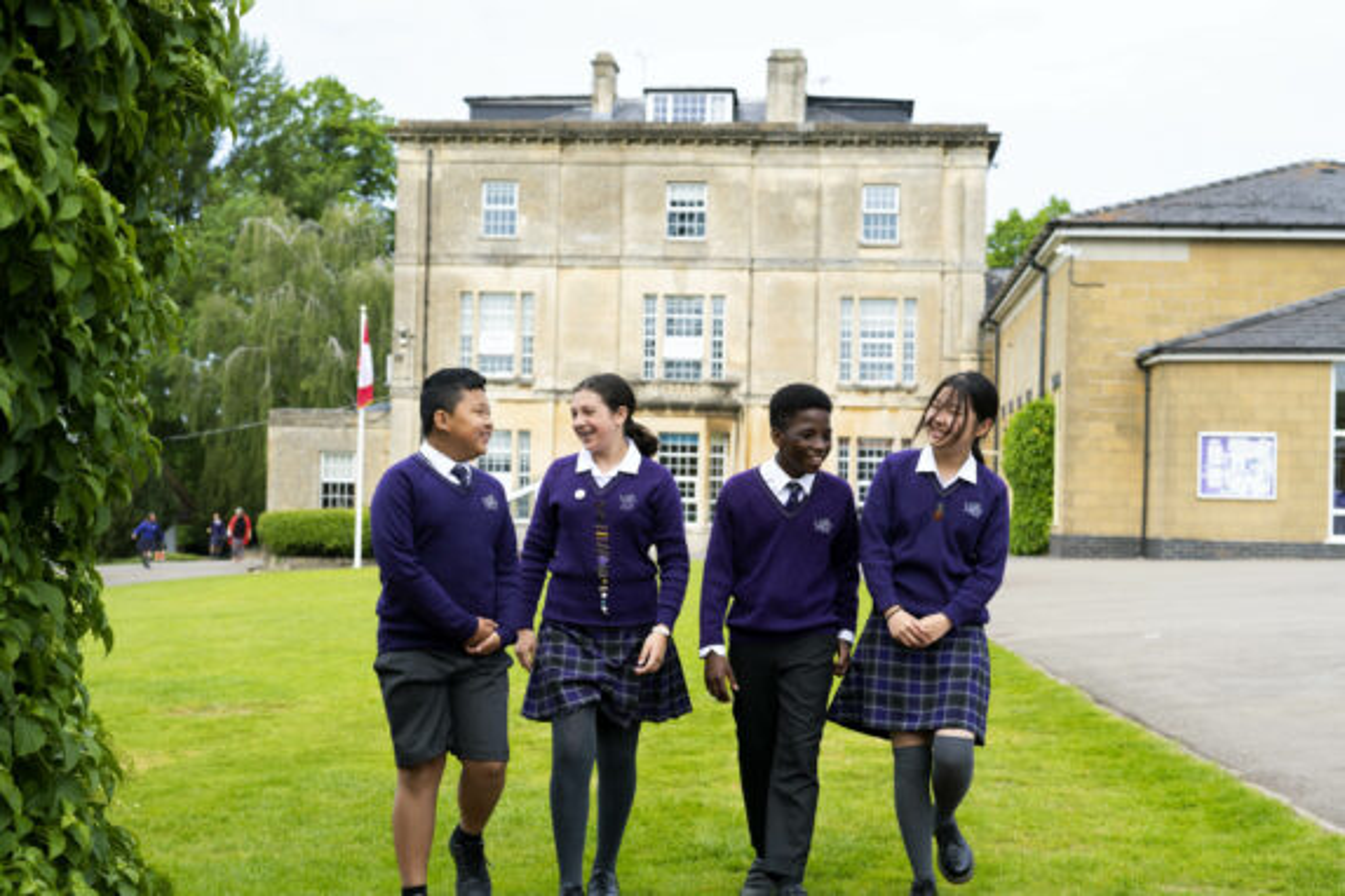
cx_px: 672
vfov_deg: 27.0
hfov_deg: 39.6
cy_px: 448
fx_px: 1868
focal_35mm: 50
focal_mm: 50
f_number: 5.6
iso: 320
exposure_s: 1/640
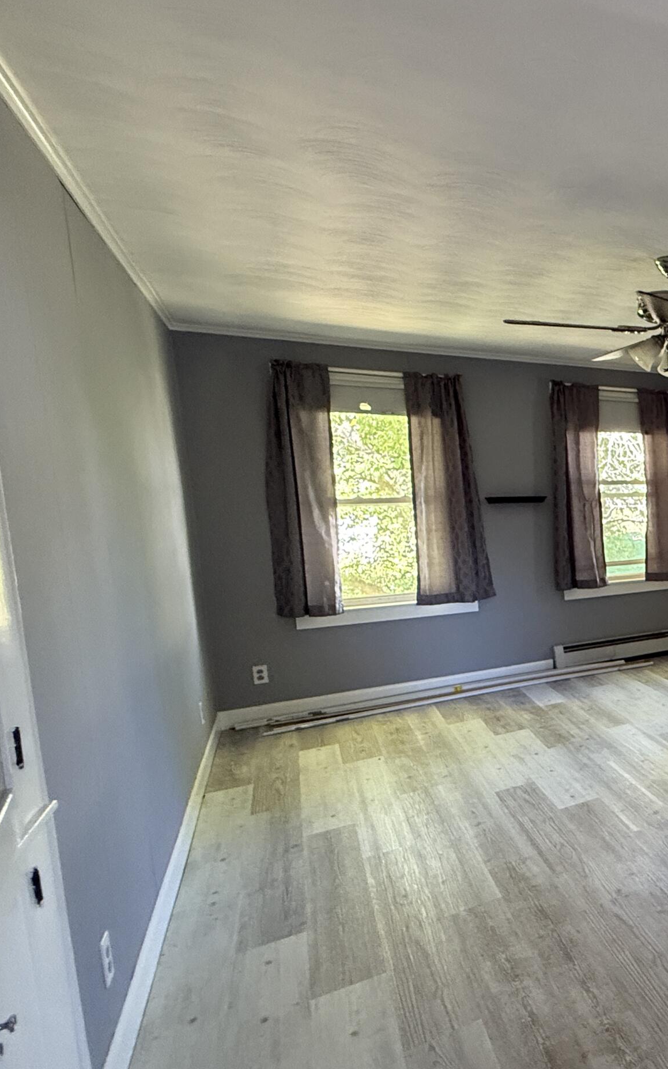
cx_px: 843
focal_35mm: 24
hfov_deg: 36.3
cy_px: 569
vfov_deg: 74.7
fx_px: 699
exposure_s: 1/60
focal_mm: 2.22
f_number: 2.2
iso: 500
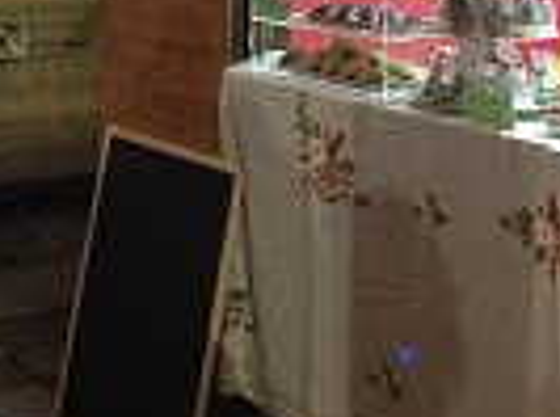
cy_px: -143
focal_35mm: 105
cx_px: 84
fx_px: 1694
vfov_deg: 13.5
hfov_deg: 18.5
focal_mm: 4.28
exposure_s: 1/17
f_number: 2.4
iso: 500
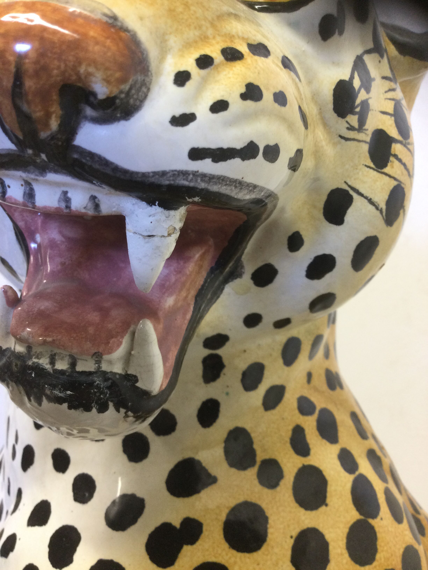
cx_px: 214
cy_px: 285
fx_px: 511
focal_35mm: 31
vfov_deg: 58.4
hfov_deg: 45.4
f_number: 2.4
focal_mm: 3.3
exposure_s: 1/33
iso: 80
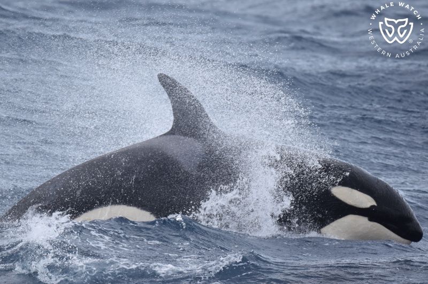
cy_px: 142
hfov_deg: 2.8
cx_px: 214
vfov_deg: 1.8
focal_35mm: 750
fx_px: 8909
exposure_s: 1/1000
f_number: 6.3
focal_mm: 500
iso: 500
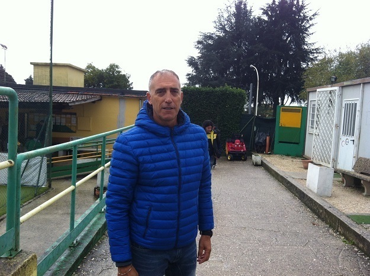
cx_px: 185
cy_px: 138
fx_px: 373
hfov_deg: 52.7
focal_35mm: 35
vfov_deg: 40.6
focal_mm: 3.85
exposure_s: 1/120
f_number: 2.8
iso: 80
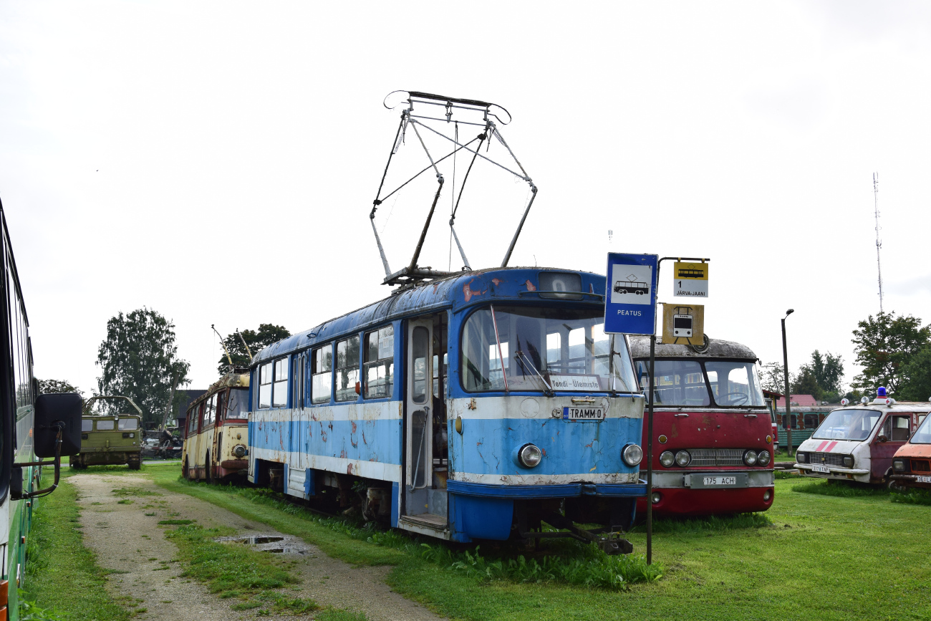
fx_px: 1009
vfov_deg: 34.2
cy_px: 310
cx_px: 466
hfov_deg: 49.5
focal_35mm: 39
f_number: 6.3
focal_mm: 26
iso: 200
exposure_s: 1/500
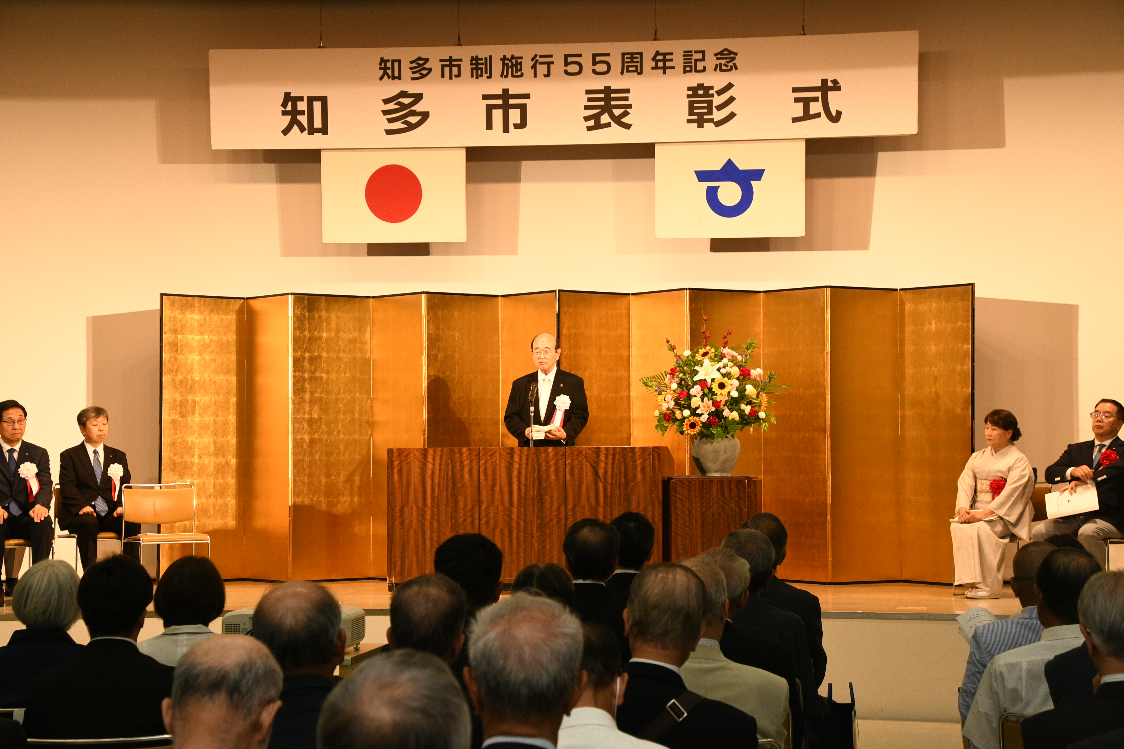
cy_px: 374
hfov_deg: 26.0
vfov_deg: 17.5
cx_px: 562
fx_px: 2435
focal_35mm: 78
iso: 800
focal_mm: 52
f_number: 8
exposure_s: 1/60
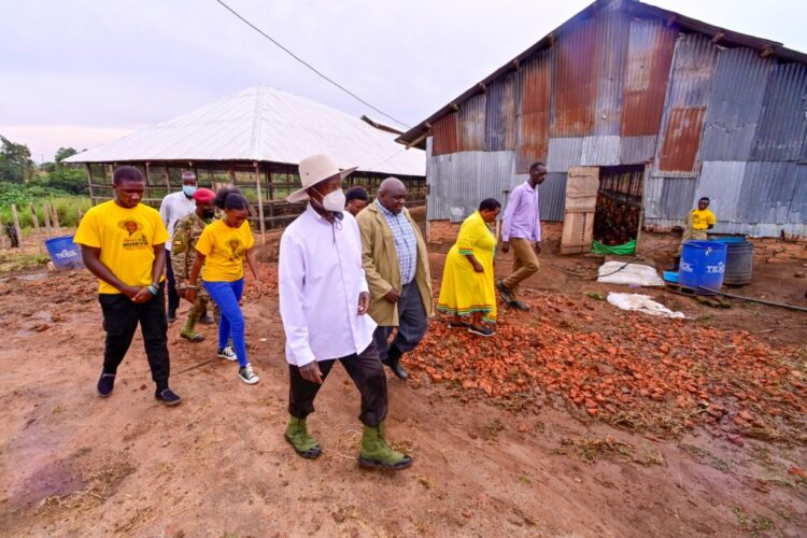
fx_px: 314
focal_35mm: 14
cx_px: 404
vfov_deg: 81.2
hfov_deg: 104.3
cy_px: 269
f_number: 13
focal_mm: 14
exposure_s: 1/160
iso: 1250
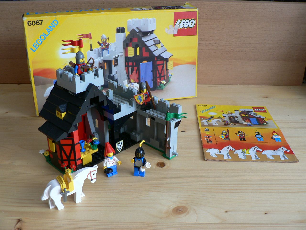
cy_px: 115
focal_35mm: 36
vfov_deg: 39.7
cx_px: 153
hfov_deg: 51.4
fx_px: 318
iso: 80
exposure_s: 1/40
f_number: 2.8
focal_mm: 6
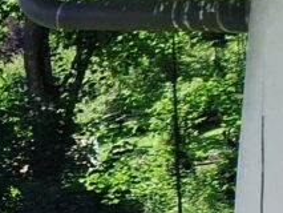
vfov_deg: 15.9
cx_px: -456
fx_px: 720
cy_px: 284
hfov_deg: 13.4
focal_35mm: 88
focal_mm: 1.74
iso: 40
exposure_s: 1/1783
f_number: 2.2
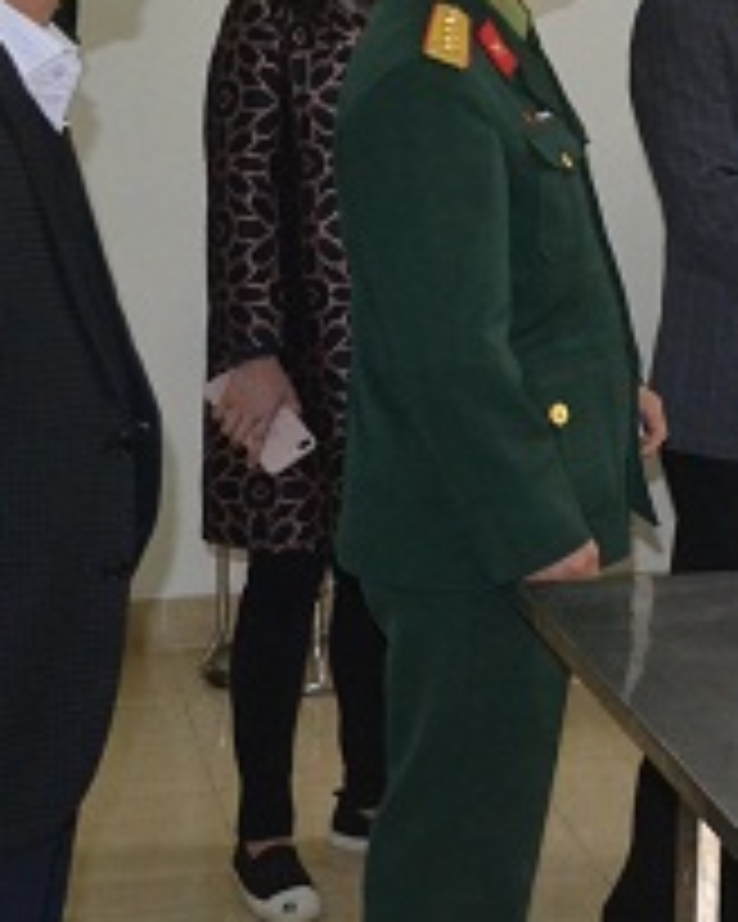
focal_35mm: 92
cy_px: 175
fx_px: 2512
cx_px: 1012
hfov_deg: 15.7
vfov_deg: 20.6
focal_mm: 20
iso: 1600
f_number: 3.8
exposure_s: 1/200
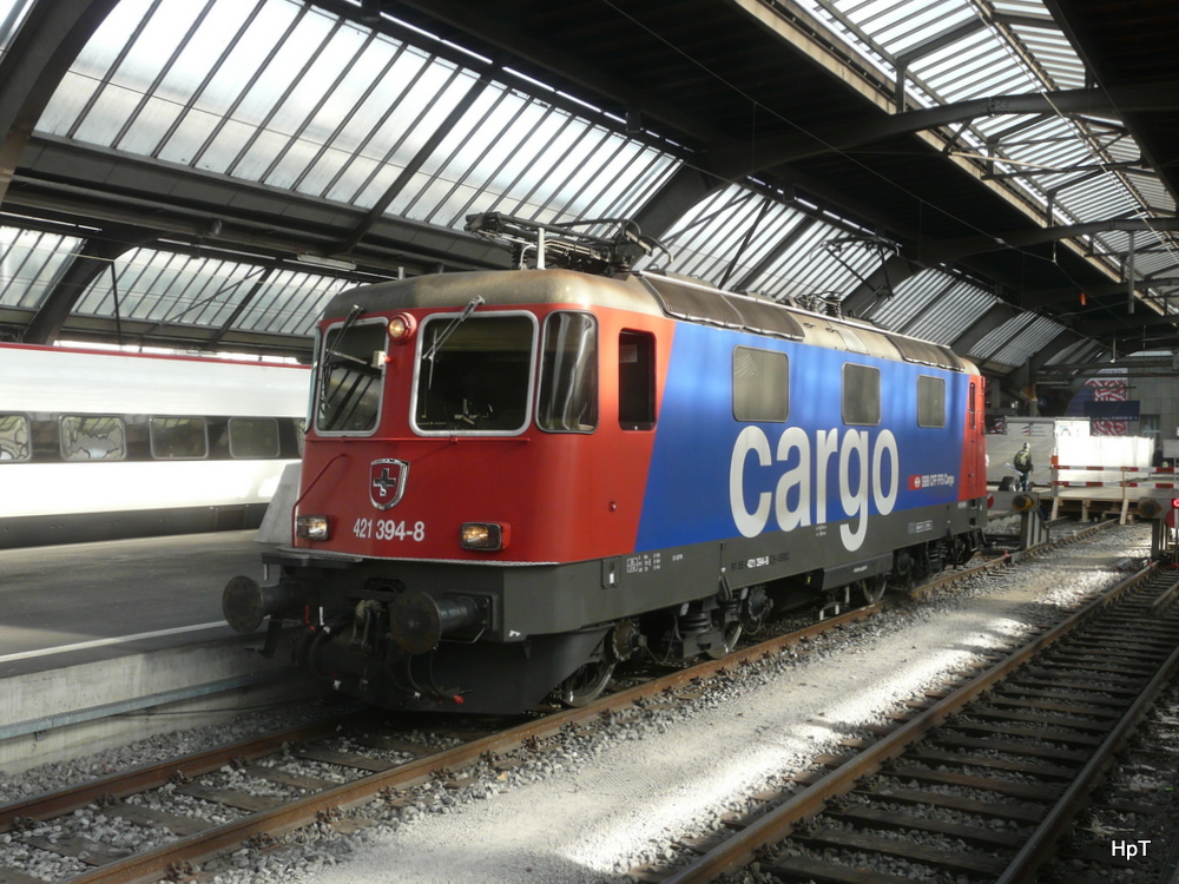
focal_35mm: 35
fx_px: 1192
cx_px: 590
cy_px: 442
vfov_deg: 40.7
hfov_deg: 52.6
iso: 100
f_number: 4
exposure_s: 1/100
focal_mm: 5.8
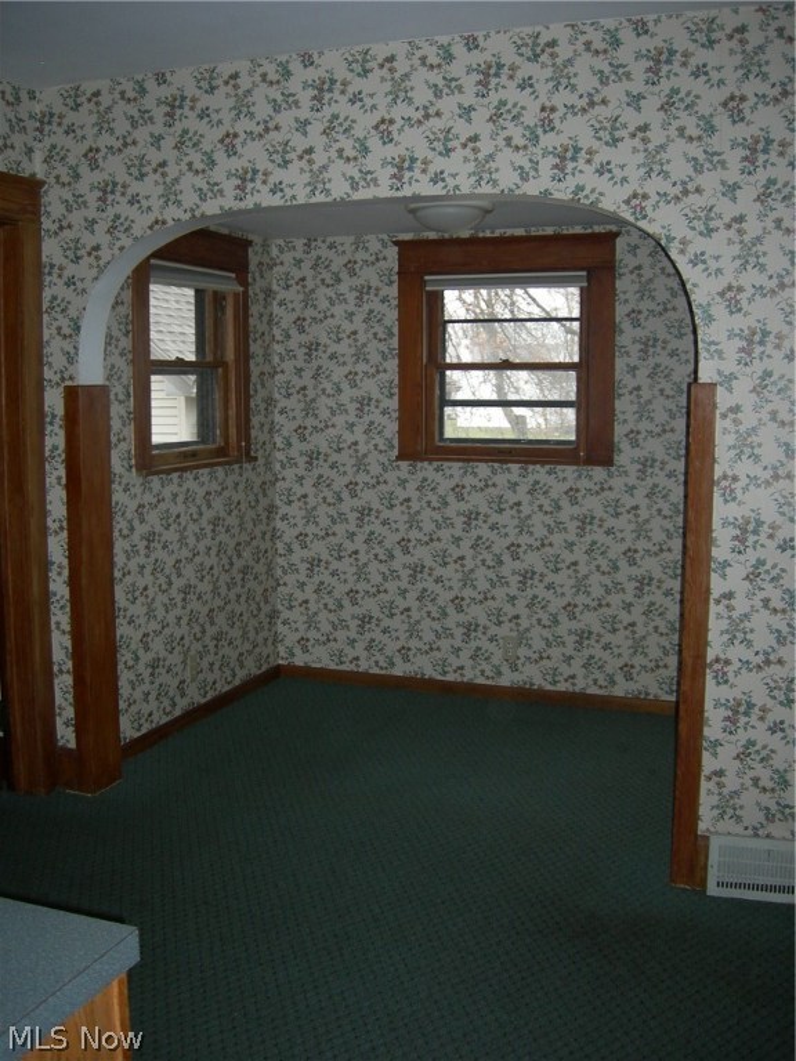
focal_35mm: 36
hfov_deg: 39.7
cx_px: 398
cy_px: 530
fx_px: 1104
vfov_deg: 51.4
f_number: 2.7
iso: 107
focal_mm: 7.5
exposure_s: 1/60.1
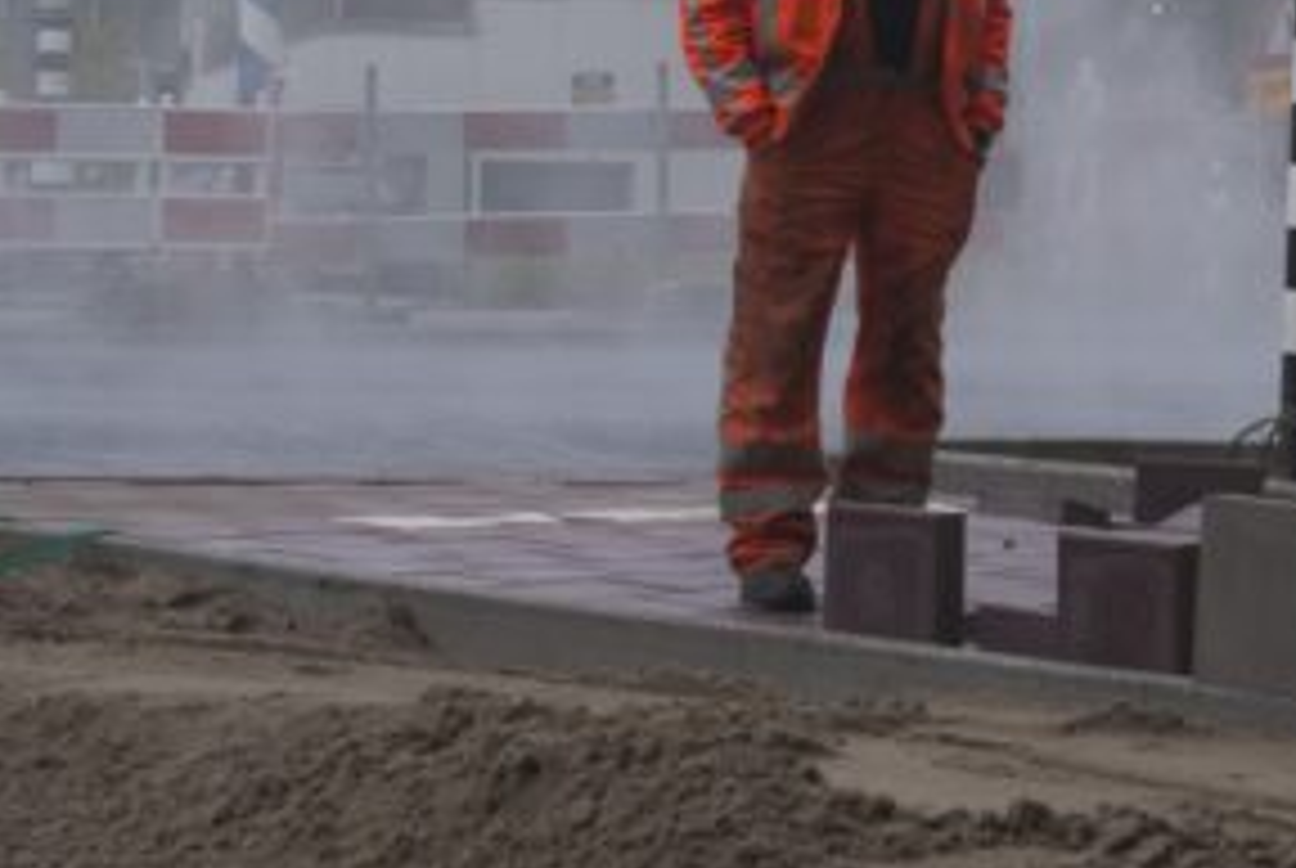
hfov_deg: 11.8
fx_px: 6203
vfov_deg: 8.0
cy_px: 58
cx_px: 1346
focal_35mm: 172
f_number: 13
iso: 100
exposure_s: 1/60
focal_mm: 55
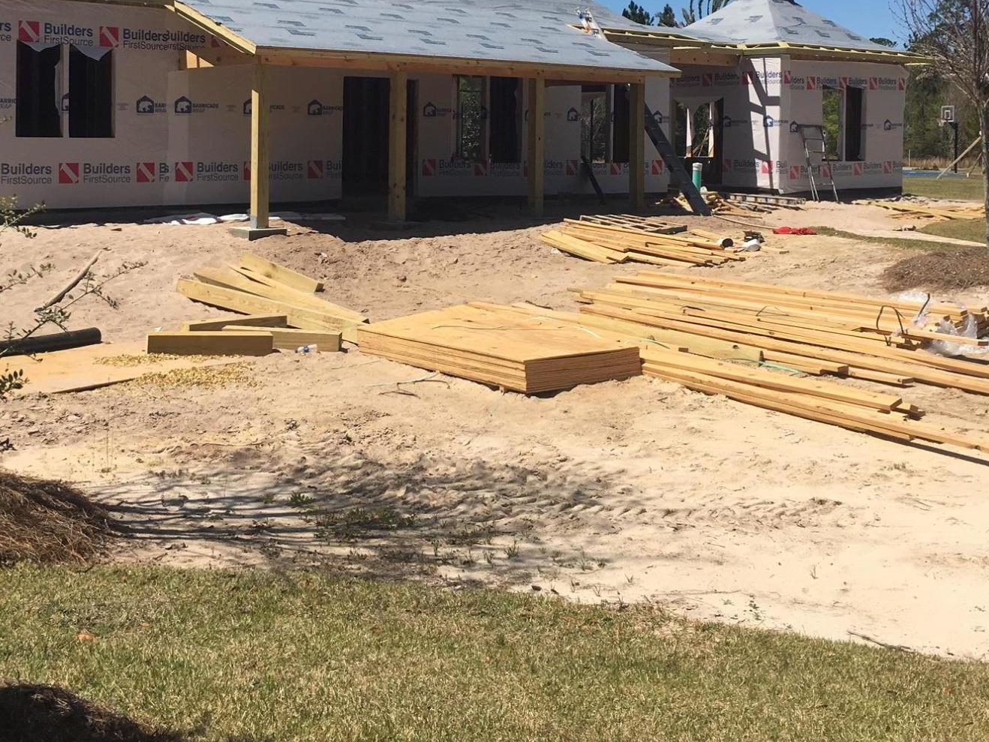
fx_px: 1257
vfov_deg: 32.0
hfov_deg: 42.9
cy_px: 147
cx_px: 437
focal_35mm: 44
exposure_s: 1/2331
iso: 25
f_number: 2.2
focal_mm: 4.15
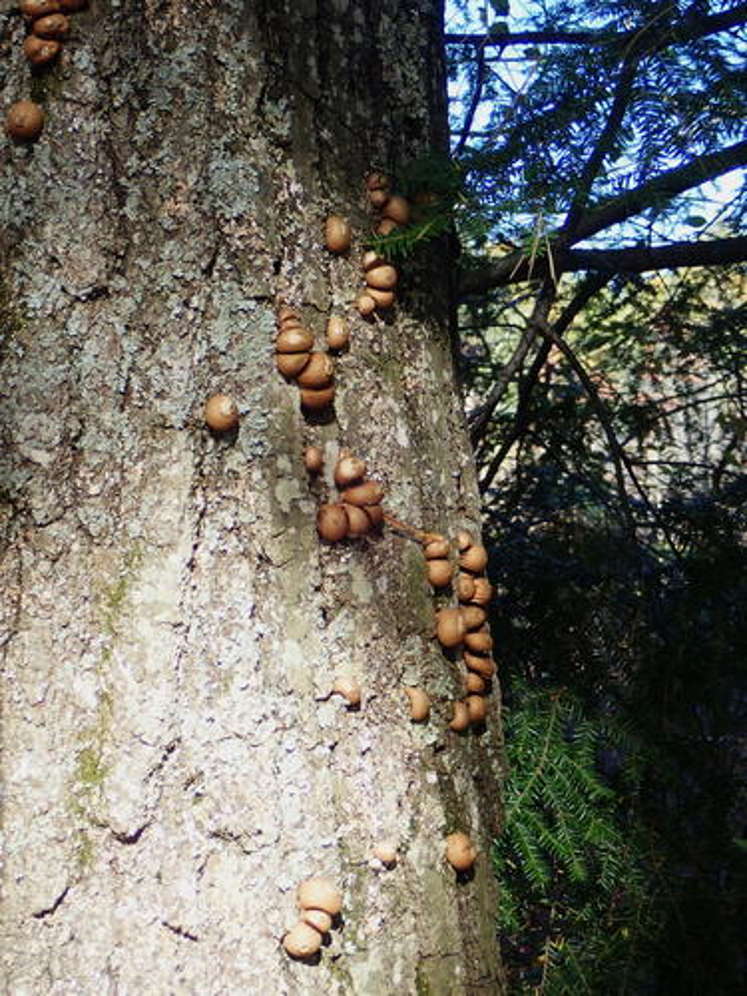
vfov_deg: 24.4
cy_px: 498
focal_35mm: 80
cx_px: 374
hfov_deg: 18.4
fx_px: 2302
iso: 125
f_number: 4.4
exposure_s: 1/160
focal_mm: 14.4
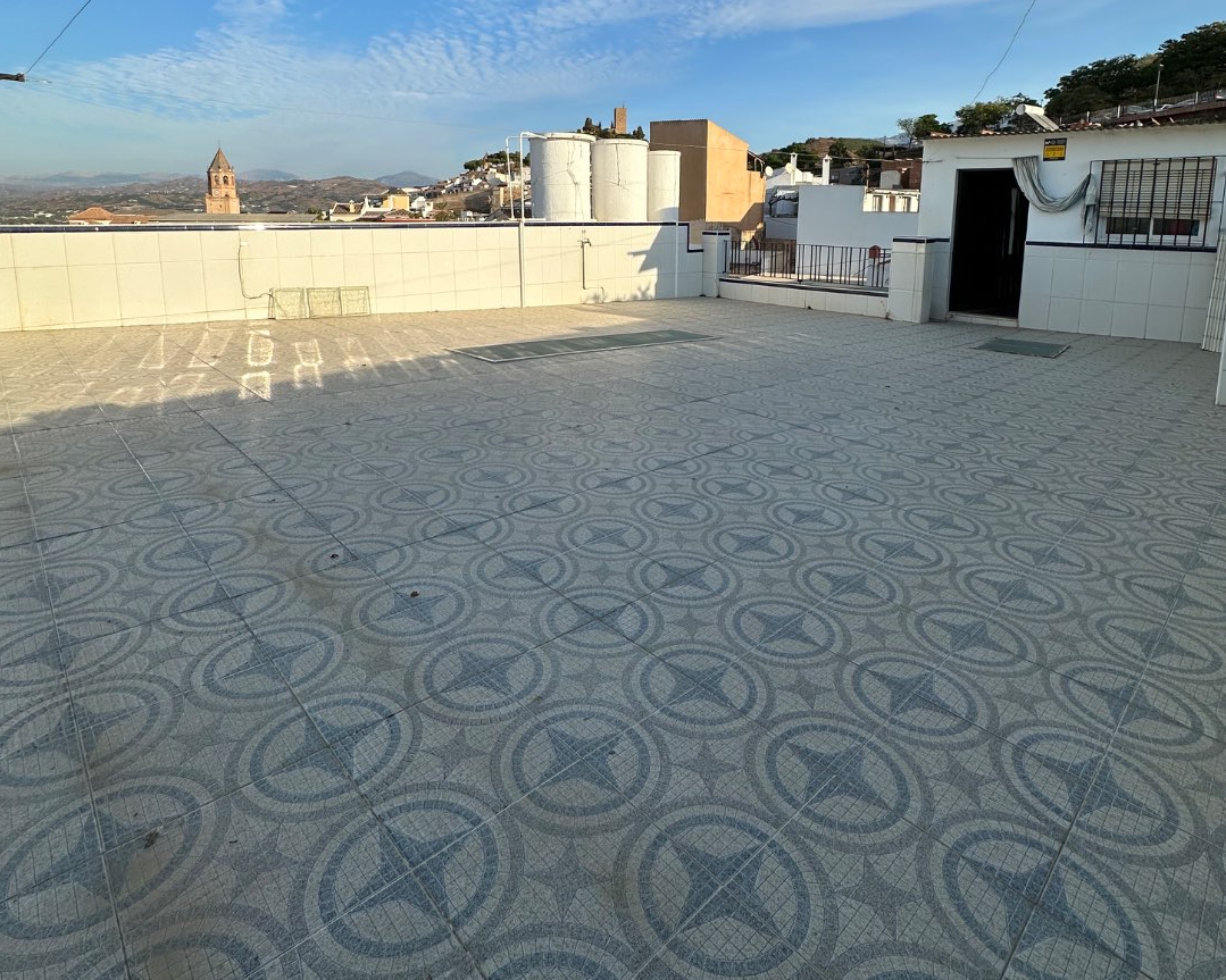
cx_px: 635
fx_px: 689
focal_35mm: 19
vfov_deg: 68.3
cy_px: 305
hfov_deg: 83.3
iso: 50
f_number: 2.2
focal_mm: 2.22
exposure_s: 1/2132
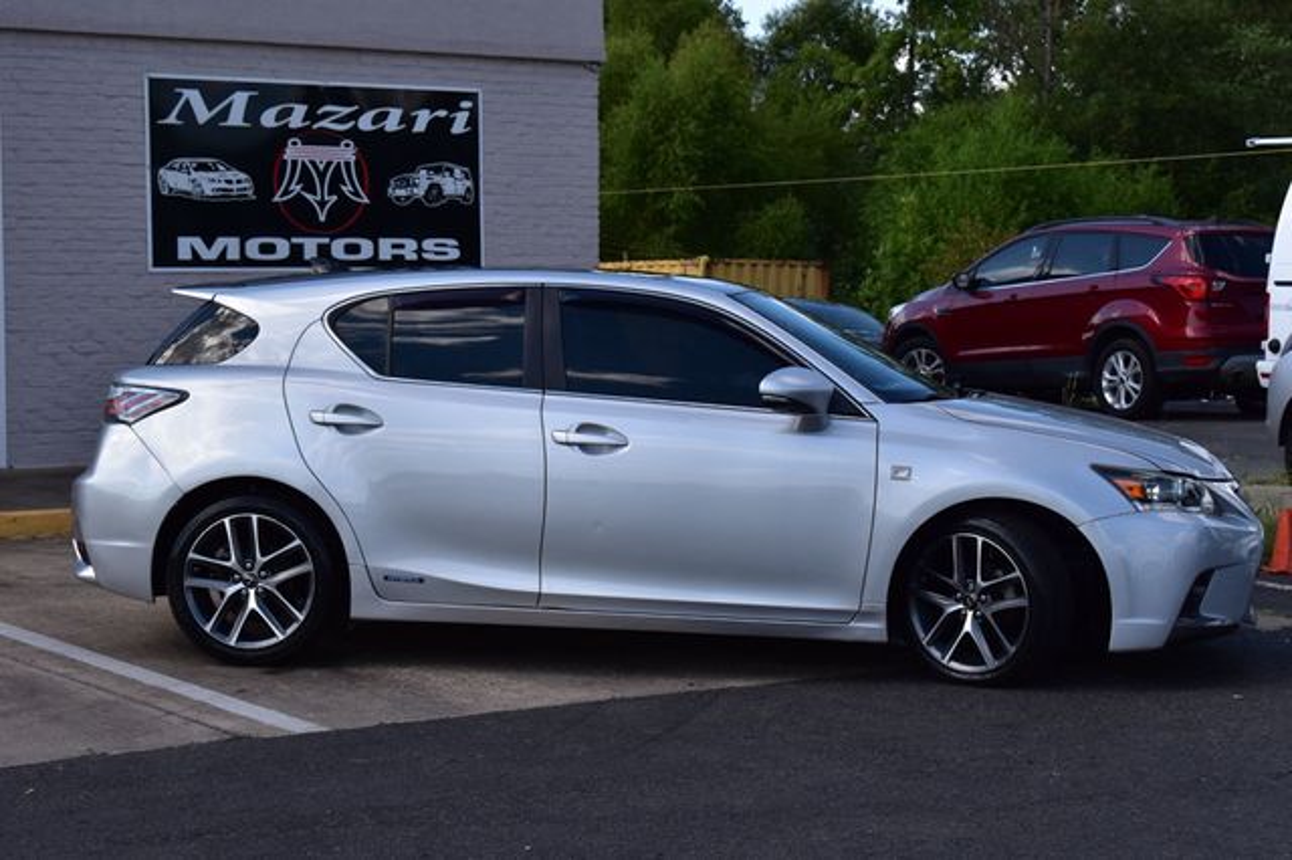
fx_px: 2583
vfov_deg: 18.9
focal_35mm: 72
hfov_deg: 28.1
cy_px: 430
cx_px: 646
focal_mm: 48
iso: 400
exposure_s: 1/400
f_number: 11
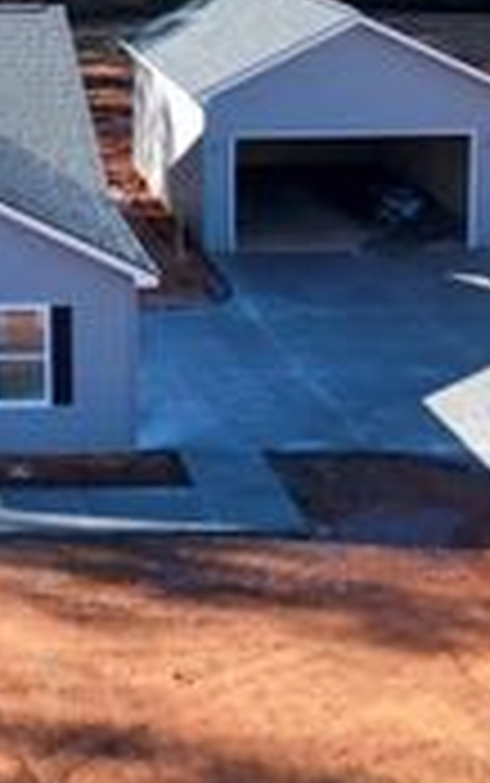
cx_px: -184
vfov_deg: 26.6
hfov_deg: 16.7
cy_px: -16
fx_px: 1557
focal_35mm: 73
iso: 140
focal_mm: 6.72
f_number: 1.7
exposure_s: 1/1500
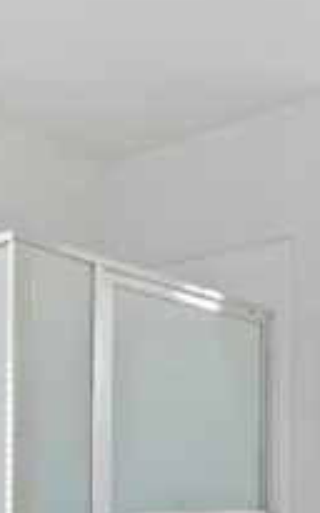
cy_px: 454
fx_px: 712
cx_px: 385
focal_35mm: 51
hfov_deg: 23.2
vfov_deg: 37.2
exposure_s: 1/15
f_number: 4
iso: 250
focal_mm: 16
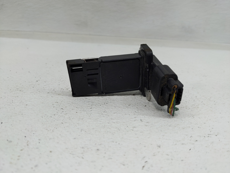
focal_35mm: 25
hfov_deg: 69.4
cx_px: 115
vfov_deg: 54.9
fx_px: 166
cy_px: 86
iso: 64
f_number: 1.73
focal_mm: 4.38
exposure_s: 1/120
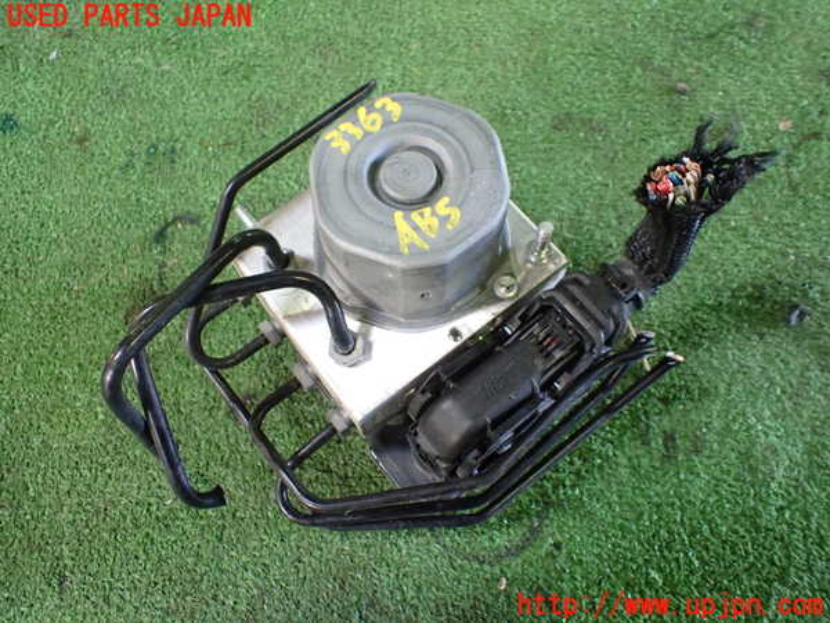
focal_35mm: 30
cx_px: 415
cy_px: 312
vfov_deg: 46.8
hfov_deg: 60.0
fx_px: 719
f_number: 2.3
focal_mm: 5.4
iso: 800
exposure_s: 1/60
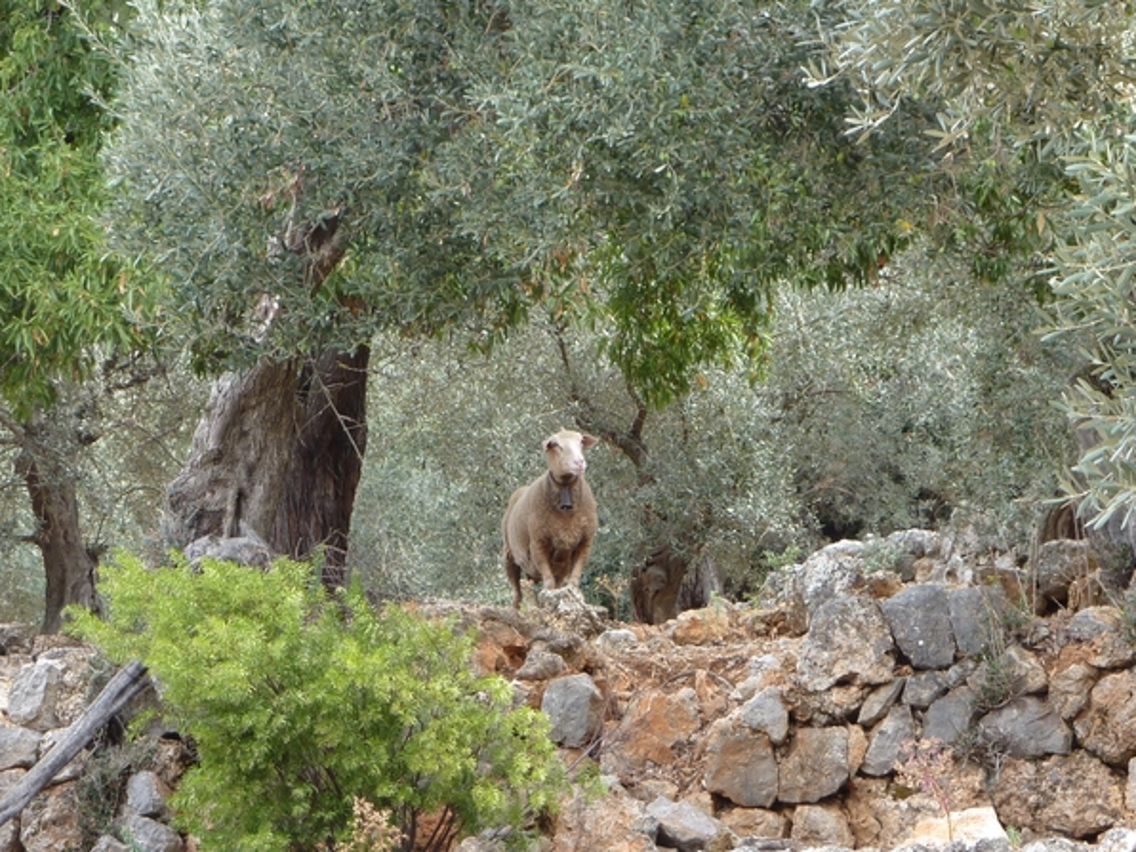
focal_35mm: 150
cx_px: 566
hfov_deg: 13.2
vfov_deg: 9.9
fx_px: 4923
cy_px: 425
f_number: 4.3
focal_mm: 17
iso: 80
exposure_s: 1/60
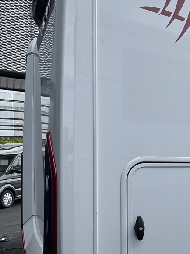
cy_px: 165
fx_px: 286
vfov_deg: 47.3
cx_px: 238
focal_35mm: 39
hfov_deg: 30.3
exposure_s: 1/849
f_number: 2.2
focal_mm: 2.22
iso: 50
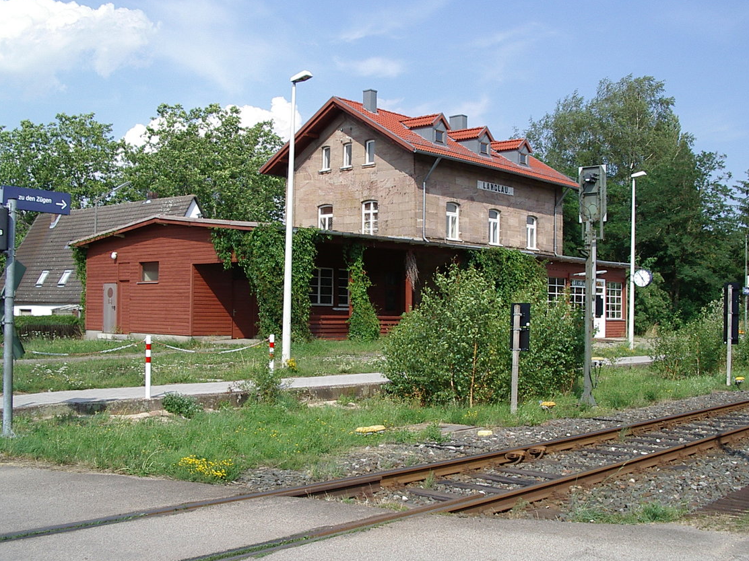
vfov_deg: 35.1
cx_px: 389
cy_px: 283
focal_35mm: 41
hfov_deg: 45.8
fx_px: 887
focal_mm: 5.8
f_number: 4.8
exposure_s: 1/320
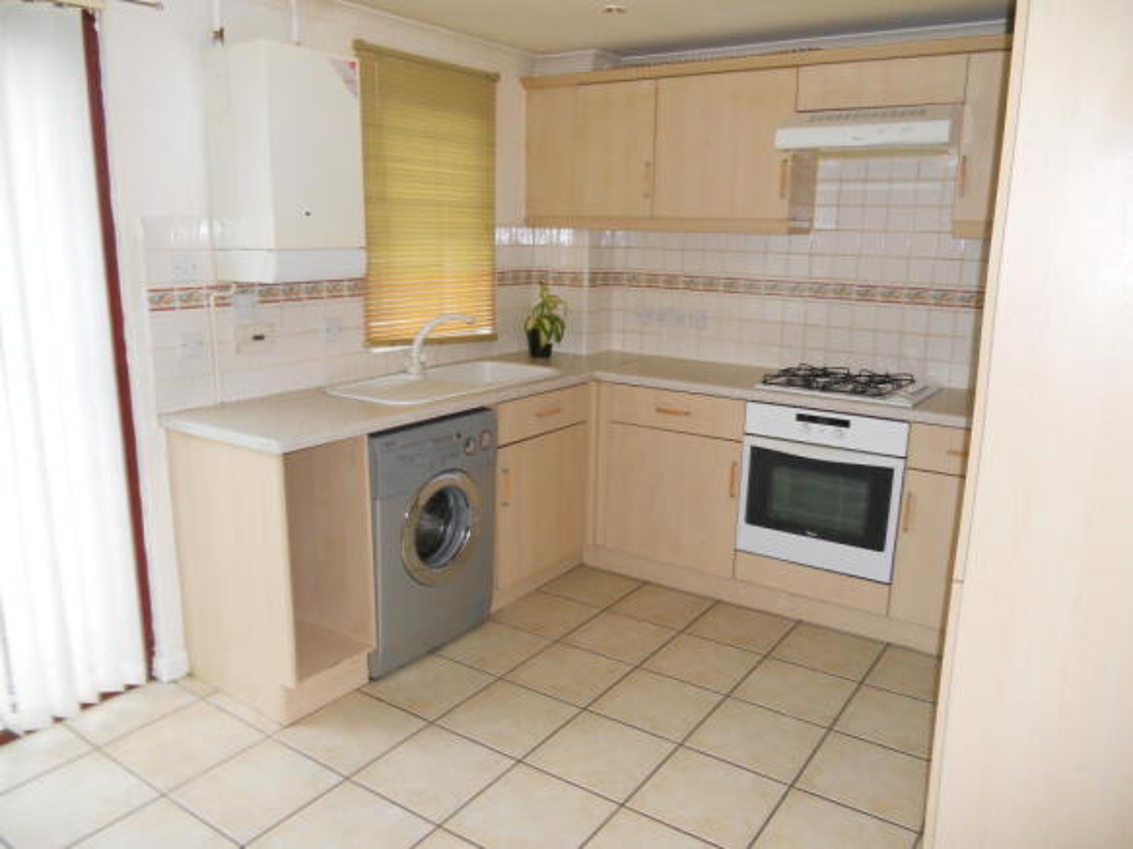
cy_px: 424
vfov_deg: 51.3
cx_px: 566
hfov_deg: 65.3
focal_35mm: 27
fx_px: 884
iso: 250
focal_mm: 4.9
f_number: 3.2
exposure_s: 1/25
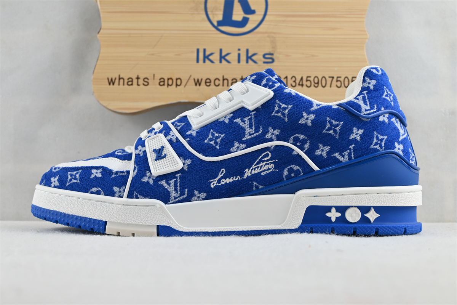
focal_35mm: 46
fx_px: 581
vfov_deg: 29.4
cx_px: 228
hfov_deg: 43.0
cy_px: 152
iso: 100
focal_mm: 30.5
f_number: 4.8
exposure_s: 1/40
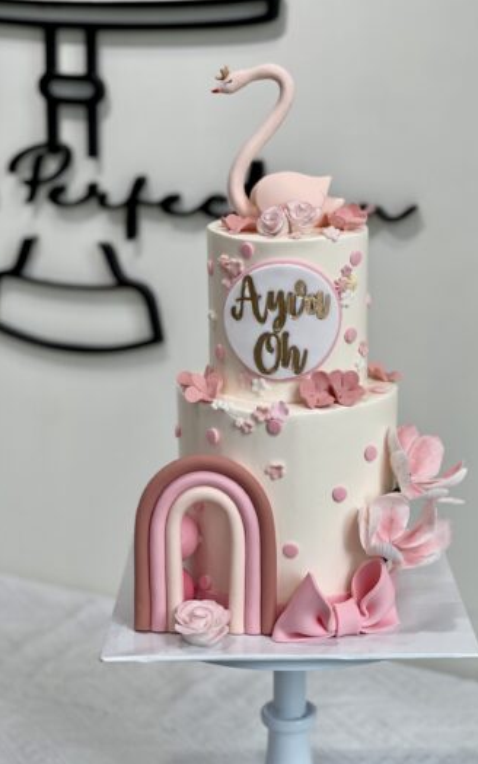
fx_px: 1437
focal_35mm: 69
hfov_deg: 18.9
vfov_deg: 29.8
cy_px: 383
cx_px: 287
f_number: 2.2
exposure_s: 1/100
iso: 50
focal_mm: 7.5
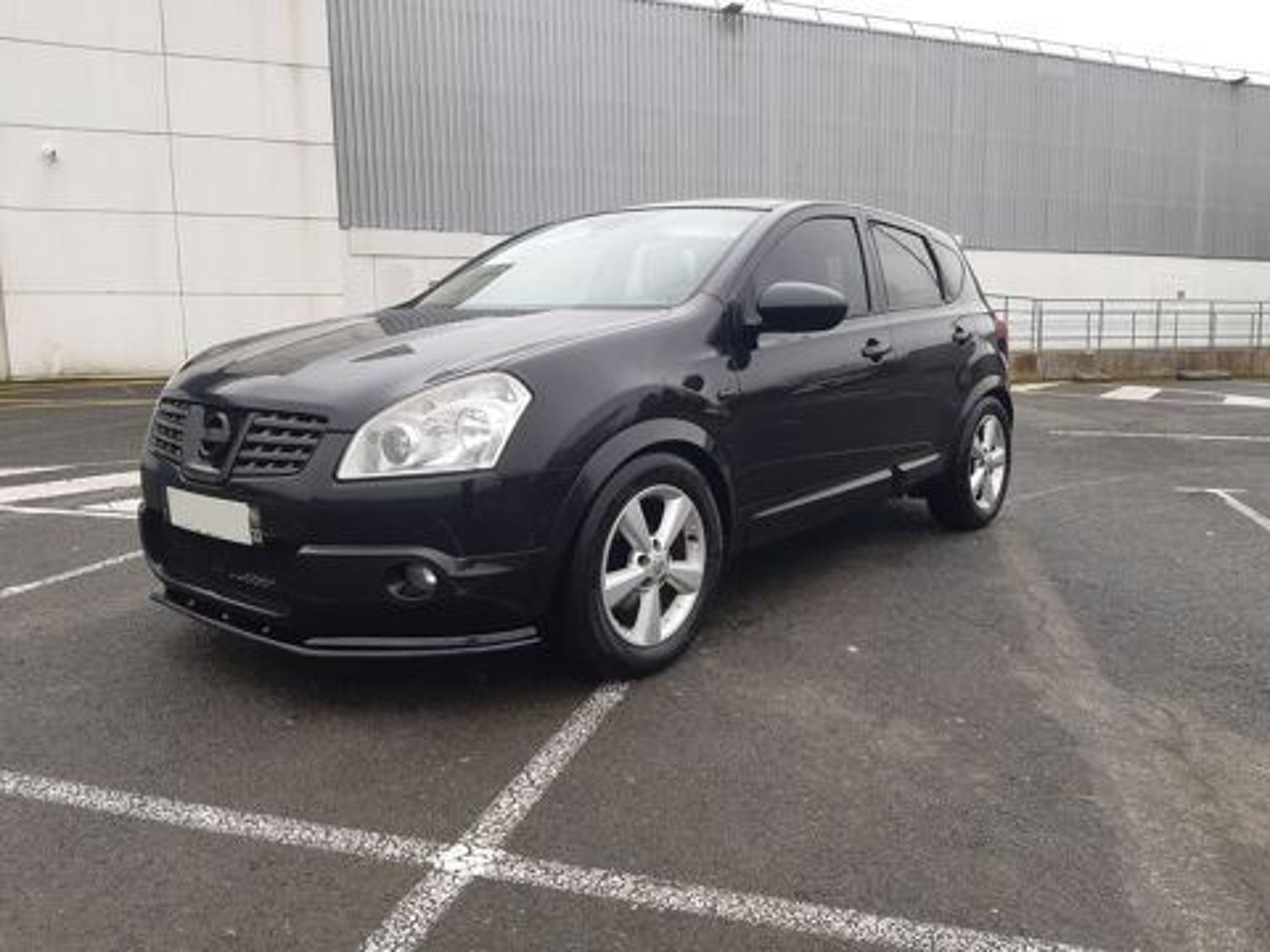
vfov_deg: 53.1
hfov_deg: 67.3
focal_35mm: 26
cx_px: 635
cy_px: 476
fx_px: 954
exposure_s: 1/171
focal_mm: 3.92
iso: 40
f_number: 1.7
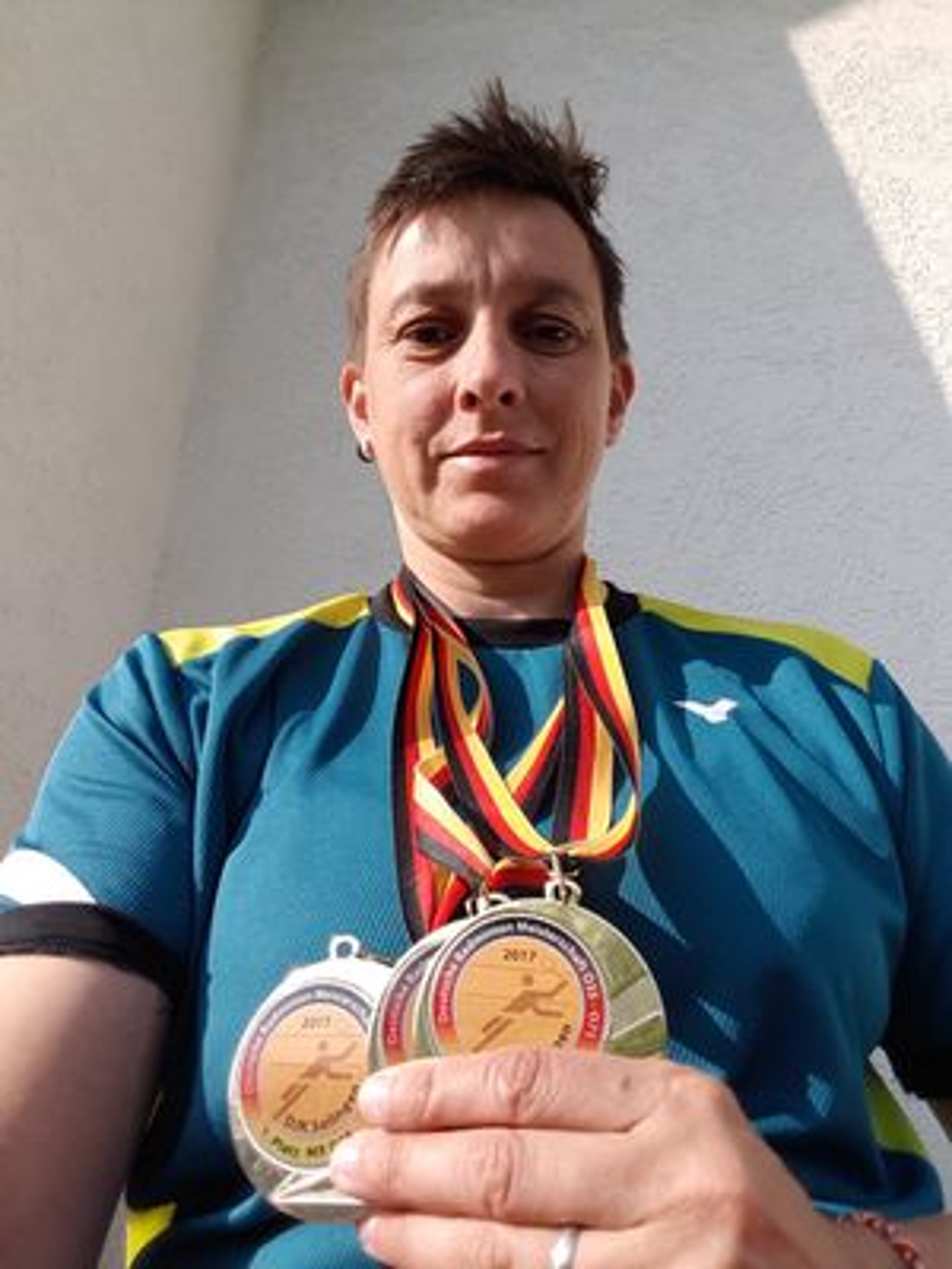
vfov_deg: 73.9
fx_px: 843
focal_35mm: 23
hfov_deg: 58.9
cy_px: 634
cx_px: 476
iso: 50
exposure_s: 1/1195
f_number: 1.9
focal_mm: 2
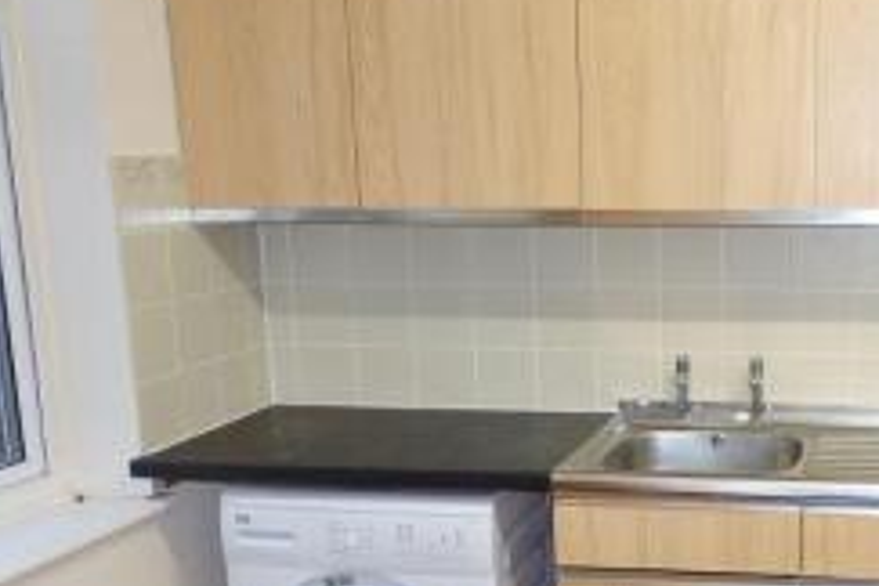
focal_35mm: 47
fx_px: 1147
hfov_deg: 39.7
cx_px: 742
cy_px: 403
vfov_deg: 28.4
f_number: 2
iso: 125
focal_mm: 8.8
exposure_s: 1/30
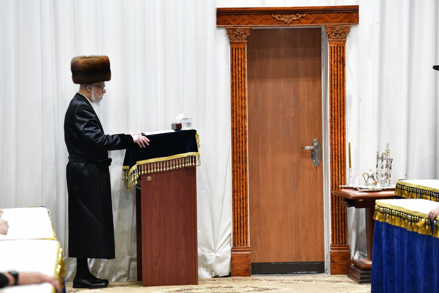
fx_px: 2012
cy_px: 146
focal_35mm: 165
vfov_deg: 8.3
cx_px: 220
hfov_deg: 12.5
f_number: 5.6
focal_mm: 165
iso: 2000
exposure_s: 1/100
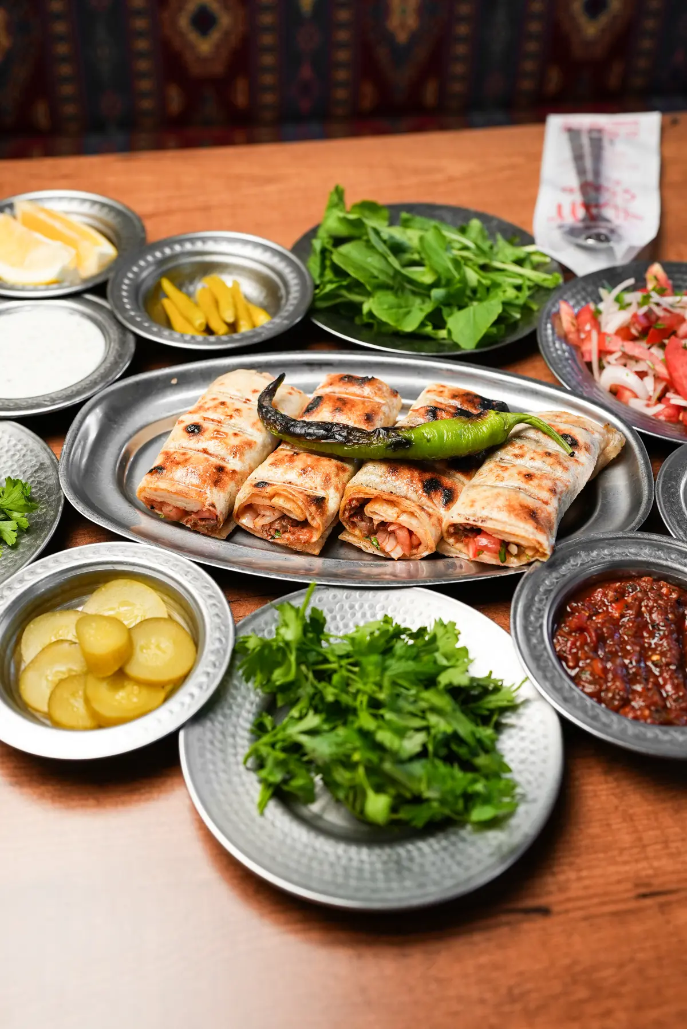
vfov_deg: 54.4
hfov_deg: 37.9
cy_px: 514
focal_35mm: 35
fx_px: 1001
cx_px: 344
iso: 500
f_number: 4
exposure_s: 1/160
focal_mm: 35
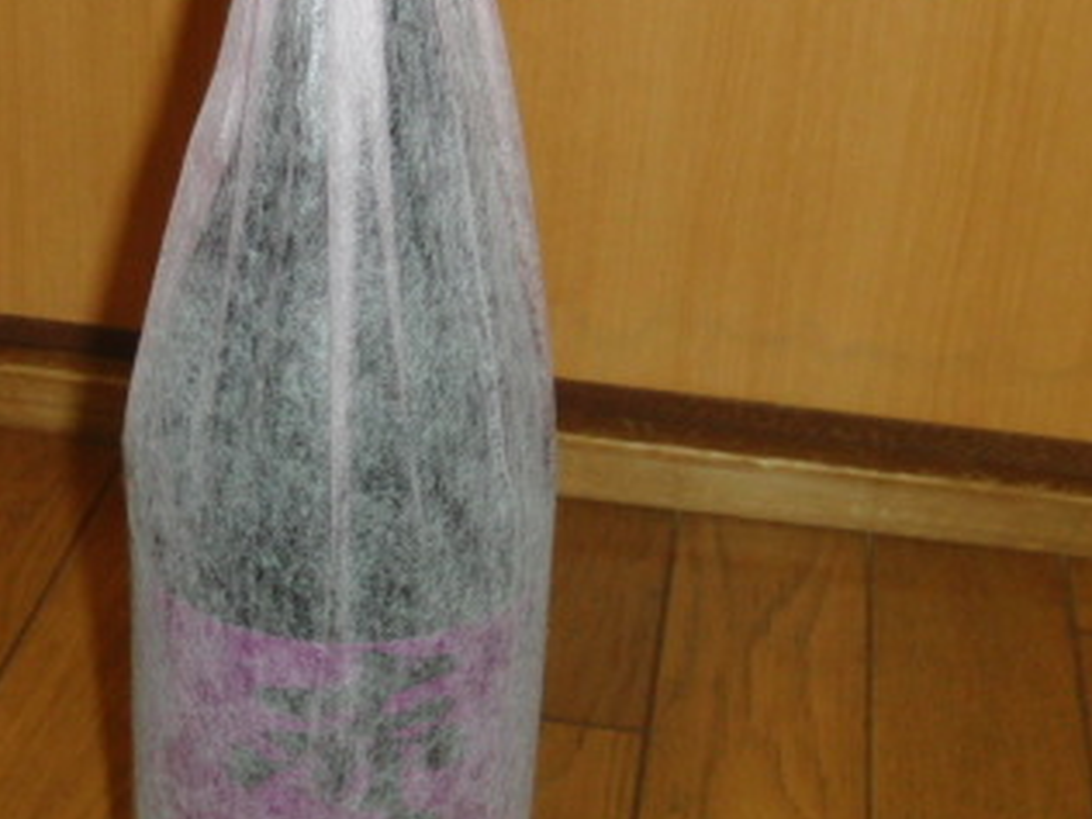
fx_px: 2366
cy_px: 335
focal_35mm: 75
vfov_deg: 19.6
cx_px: 270
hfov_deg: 25.7
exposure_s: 1/40
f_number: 3.6
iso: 200
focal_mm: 6.42
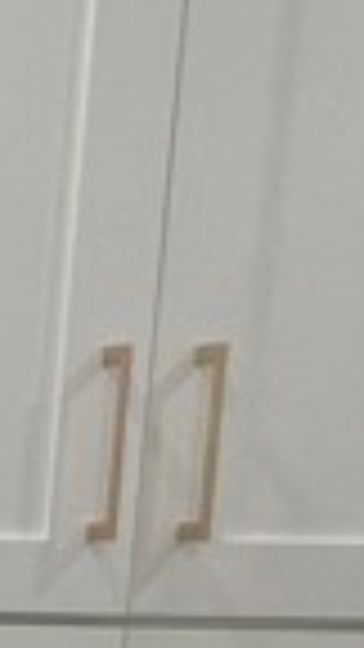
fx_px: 1167
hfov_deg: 8.7
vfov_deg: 29.9
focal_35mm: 68
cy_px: 567
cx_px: -1016
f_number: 2.2
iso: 64
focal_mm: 2.22
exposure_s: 1/200
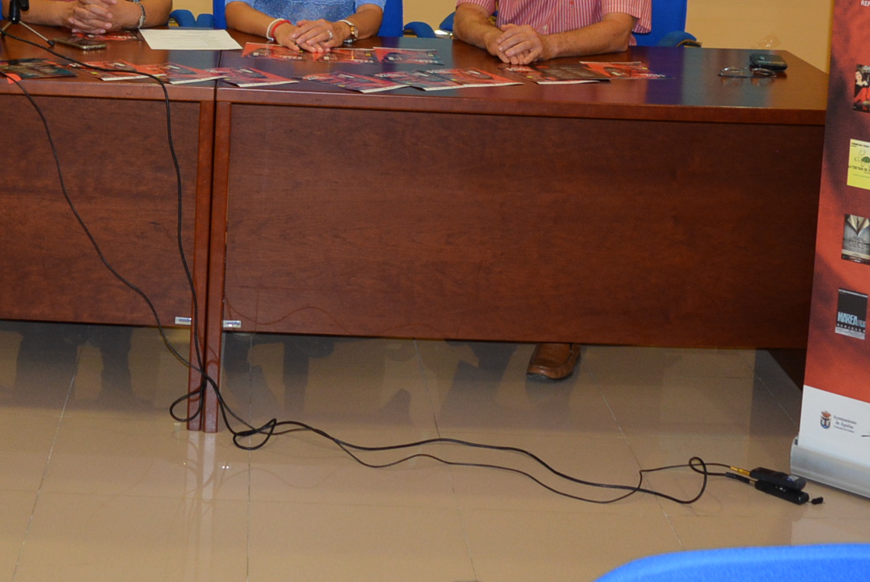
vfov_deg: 17.9
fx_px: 1741
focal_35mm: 72
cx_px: 285
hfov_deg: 27.9
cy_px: -144
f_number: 3.5
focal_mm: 18
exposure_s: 1/60
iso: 500
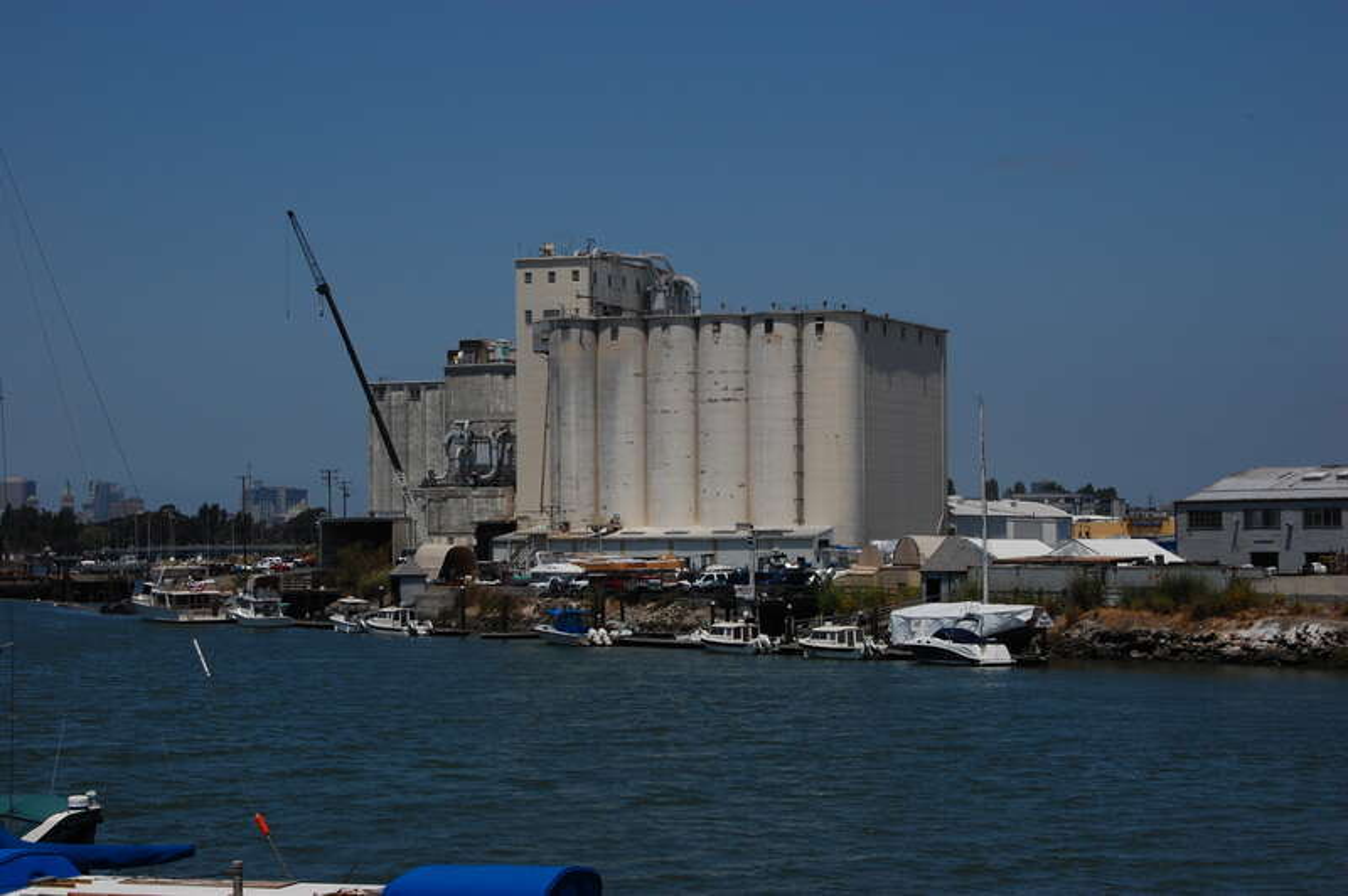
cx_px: 674
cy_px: 448
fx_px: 3087
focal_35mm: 82
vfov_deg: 16.5
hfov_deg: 24.6
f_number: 16
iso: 200
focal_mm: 55
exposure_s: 1/320
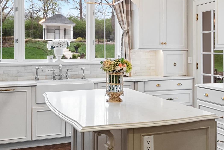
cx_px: 164
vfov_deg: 24.5
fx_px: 342
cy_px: 51
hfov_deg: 35.5
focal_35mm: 55
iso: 400
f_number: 4
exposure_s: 1/15
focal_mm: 18
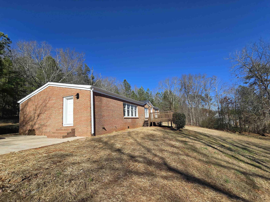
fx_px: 109
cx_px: 137
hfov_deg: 102.1
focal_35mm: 14
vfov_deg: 85.6
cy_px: 105
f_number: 2.2
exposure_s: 1/2572
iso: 50
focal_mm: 2.2
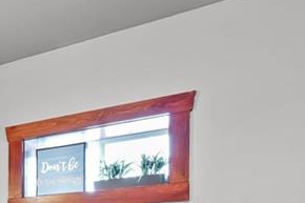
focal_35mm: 53
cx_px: -68
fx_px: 449
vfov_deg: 22.1
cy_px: 285
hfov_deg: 31.1
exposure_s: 1
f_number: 7.1
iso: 320
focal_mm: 10
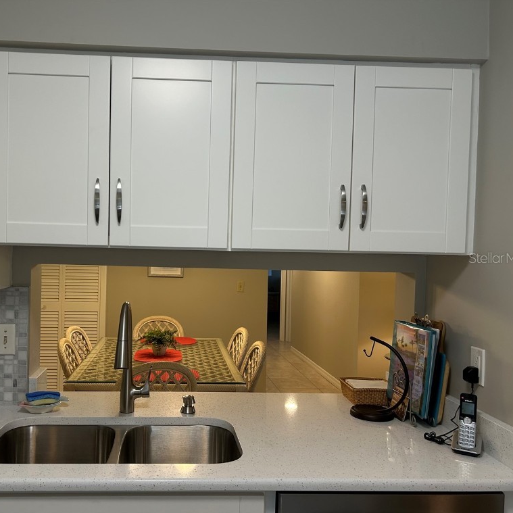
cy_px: 258
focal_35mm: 31
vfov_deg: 52.5
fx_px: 520
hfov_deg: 51.9
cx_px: 187
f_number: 1.5
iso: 80
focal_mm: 5.7
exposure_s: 1/120
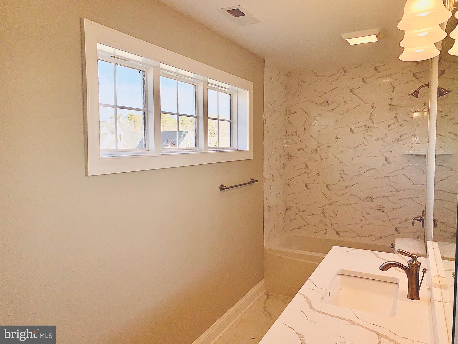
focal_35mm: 26
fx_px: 344
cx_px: 229
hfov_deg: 67.3
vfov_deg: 53.1
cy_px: 172
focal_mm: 4.25
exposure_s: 1/1032
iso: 25
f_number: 1.8
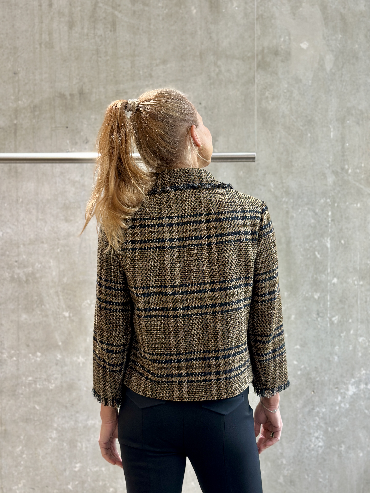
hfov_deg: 30.3
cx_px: 185
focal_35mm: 48
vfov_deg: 39.7
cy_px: 246
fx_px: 684
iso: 125
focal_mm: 6.86
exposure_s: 1/50
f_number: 1.78
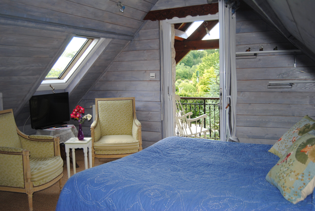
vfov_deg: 38.5
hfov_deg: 55.0
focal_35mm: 34
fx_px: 302
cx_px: 158
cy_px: 106
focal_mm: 23
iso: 180
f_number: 3.8
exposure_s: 1/125
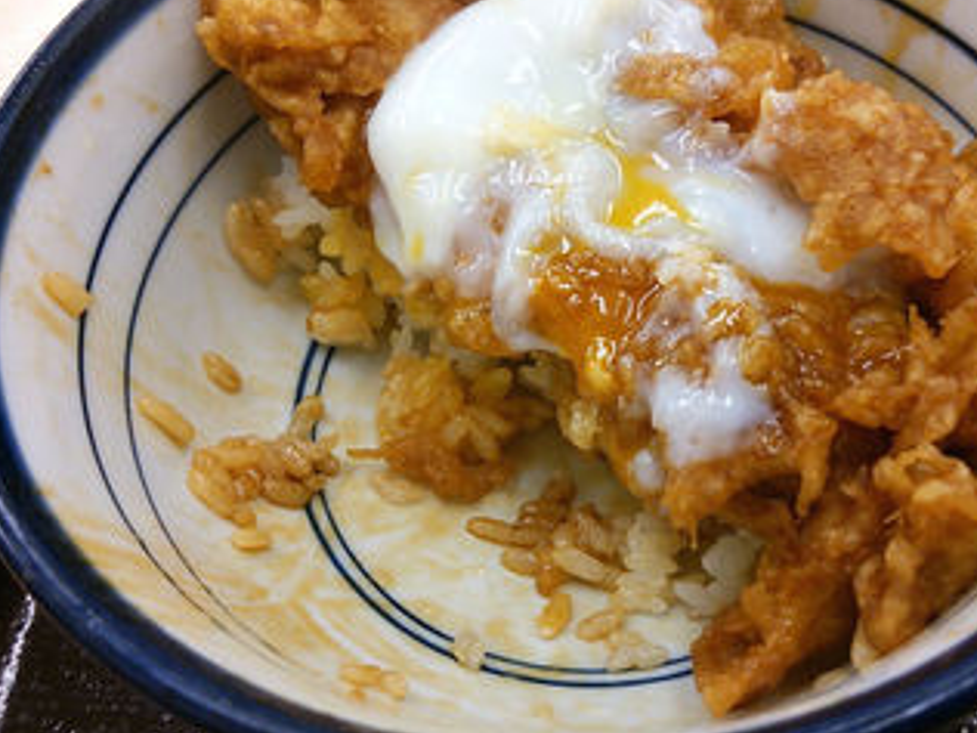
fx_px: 1073
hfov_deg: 48.7
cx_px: 578
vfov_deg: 37.6
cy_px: 315
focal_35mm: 38
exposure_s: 1/59
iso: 40
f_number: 1.94
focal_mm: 4.06
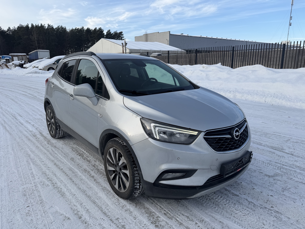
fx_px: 211
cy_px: 114
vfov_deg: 56.8
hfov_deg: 71.6
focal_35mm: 24
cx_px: 152
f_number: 1.78
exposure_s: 1/3425
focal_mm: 6.76
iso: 80
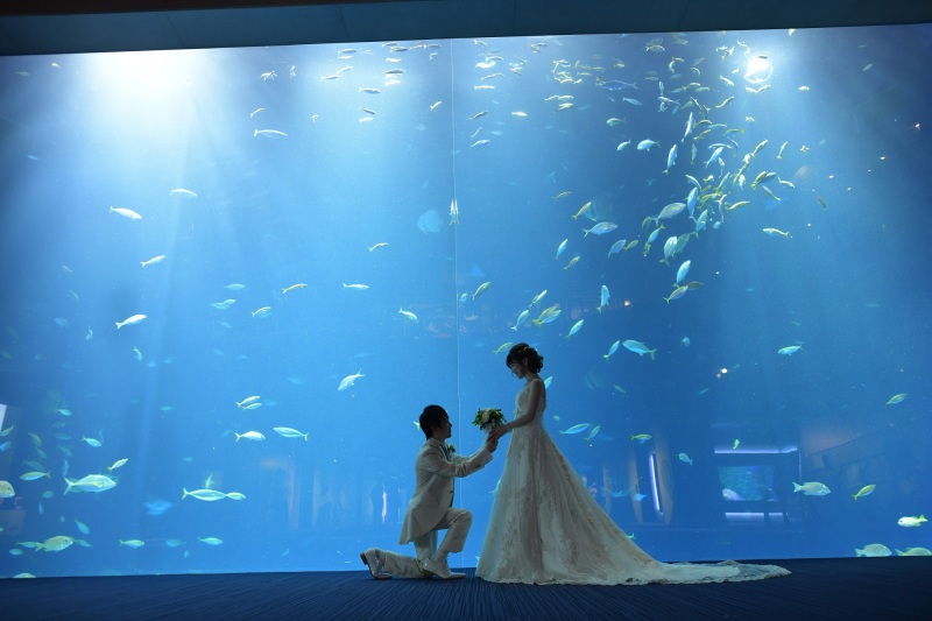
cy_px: 310
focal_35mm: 24
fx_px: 621
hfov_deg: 73.8
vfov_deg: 53.1
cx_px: 466
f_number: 2.5
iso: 1000
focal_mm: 24
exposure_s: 1/25
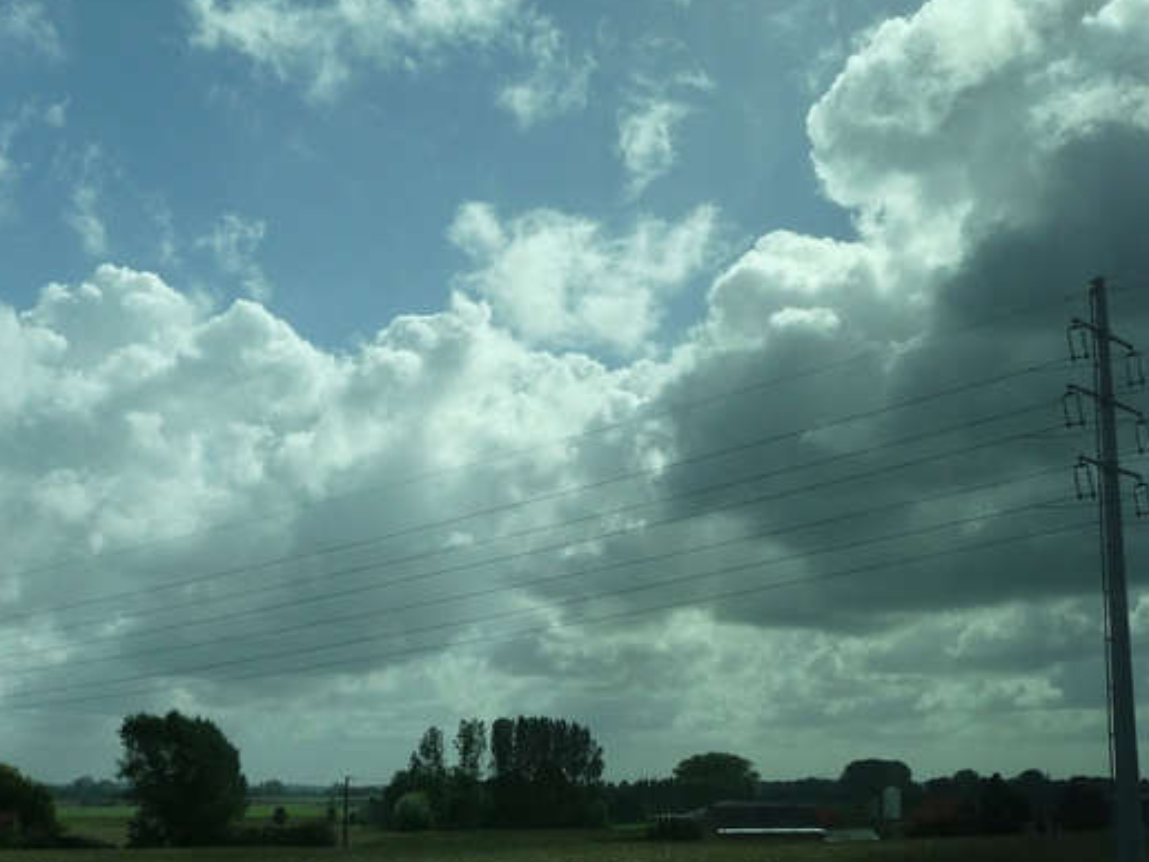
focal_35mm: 50
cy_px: 432
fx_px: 1660
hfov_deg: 38.1
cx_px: 664
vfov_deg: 29.1
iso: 100
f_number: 3.5
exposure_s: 1/250
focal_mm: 5.3
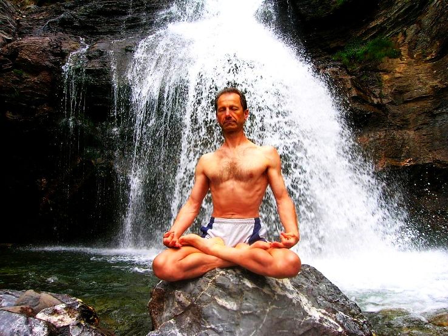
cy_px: 168
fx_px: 440
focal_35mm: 34
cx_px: 224
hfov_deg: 54.0
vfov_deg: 41.8
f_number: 4.9
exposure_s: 1/250
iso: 50
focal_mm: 5.7
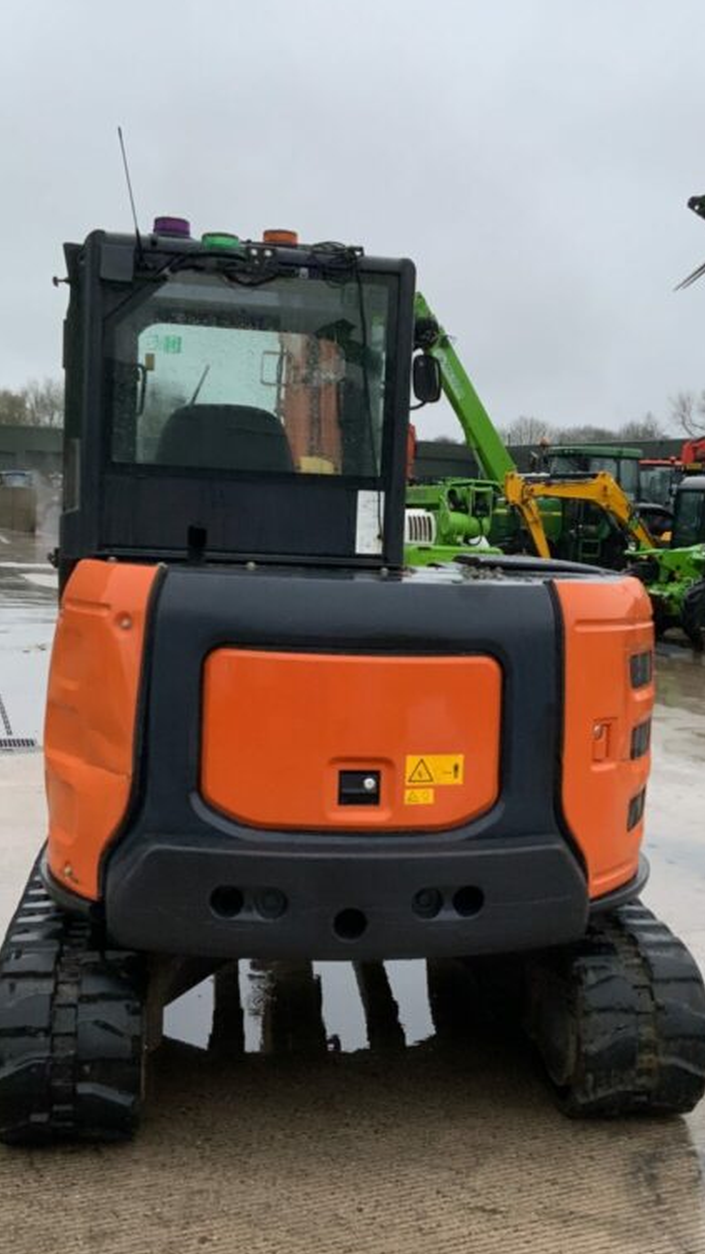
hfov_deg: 27.5
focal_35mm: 43
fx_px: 1429
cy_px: 624
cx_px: 478
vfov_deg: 47.4
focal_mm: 3
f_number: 1.8
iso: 100
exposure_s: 1/60
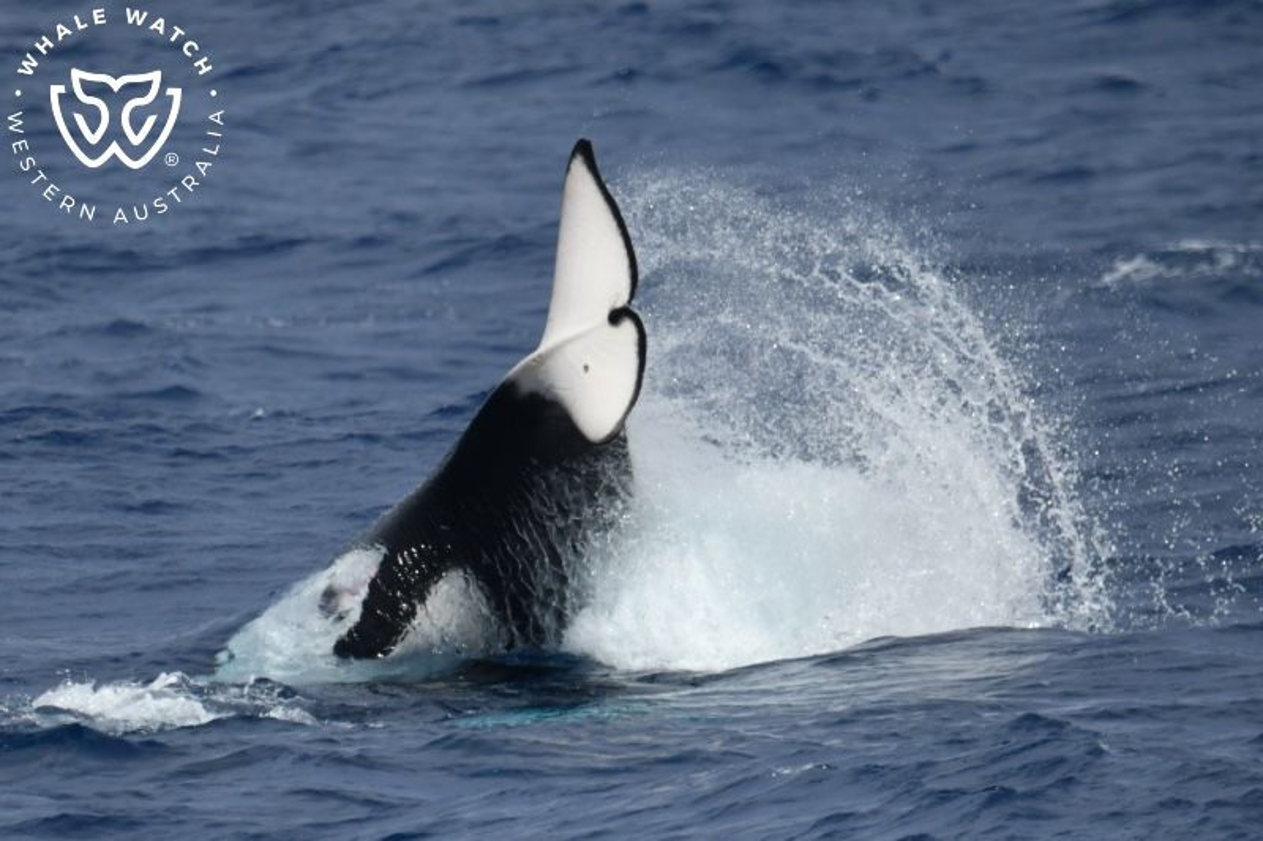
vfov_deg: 2.7
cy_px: 420
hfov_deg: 4.1
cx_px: 632
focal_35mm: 500
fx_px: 17537
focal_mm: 500
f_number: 6.3
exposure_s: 1/8000
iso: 800
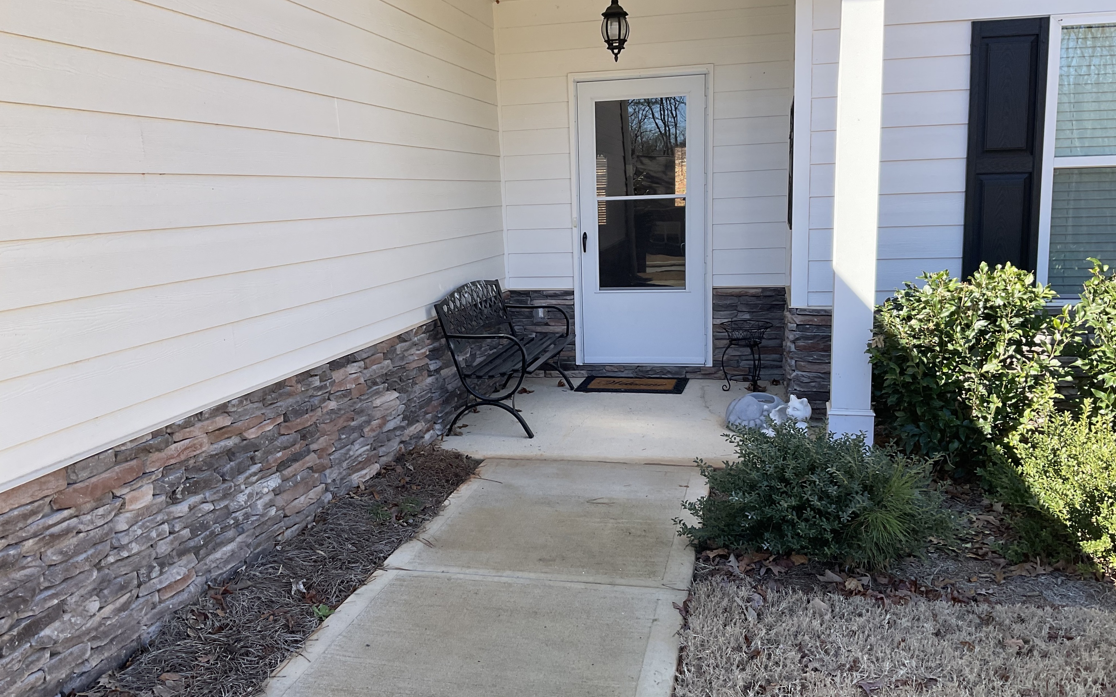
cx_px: 556
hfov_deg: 61.2
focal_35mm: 31
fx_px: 943
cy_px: 354
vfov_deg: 40.6
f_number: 1.8
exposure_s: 1/403
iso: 25
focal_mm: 3
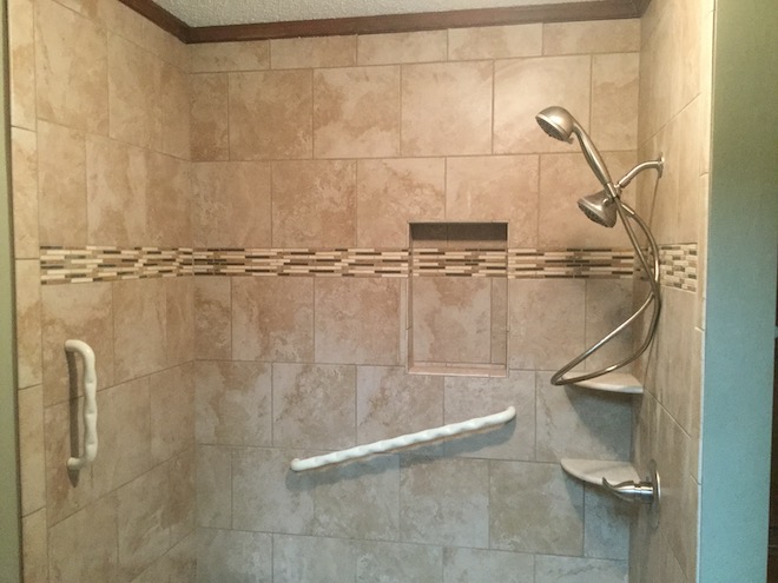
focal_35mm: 31
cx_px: 389
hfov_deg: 58.4
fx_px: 697
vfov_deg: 45.4
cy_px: 292
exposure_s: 1/15
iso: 200
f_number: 2.4
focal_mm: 3.3
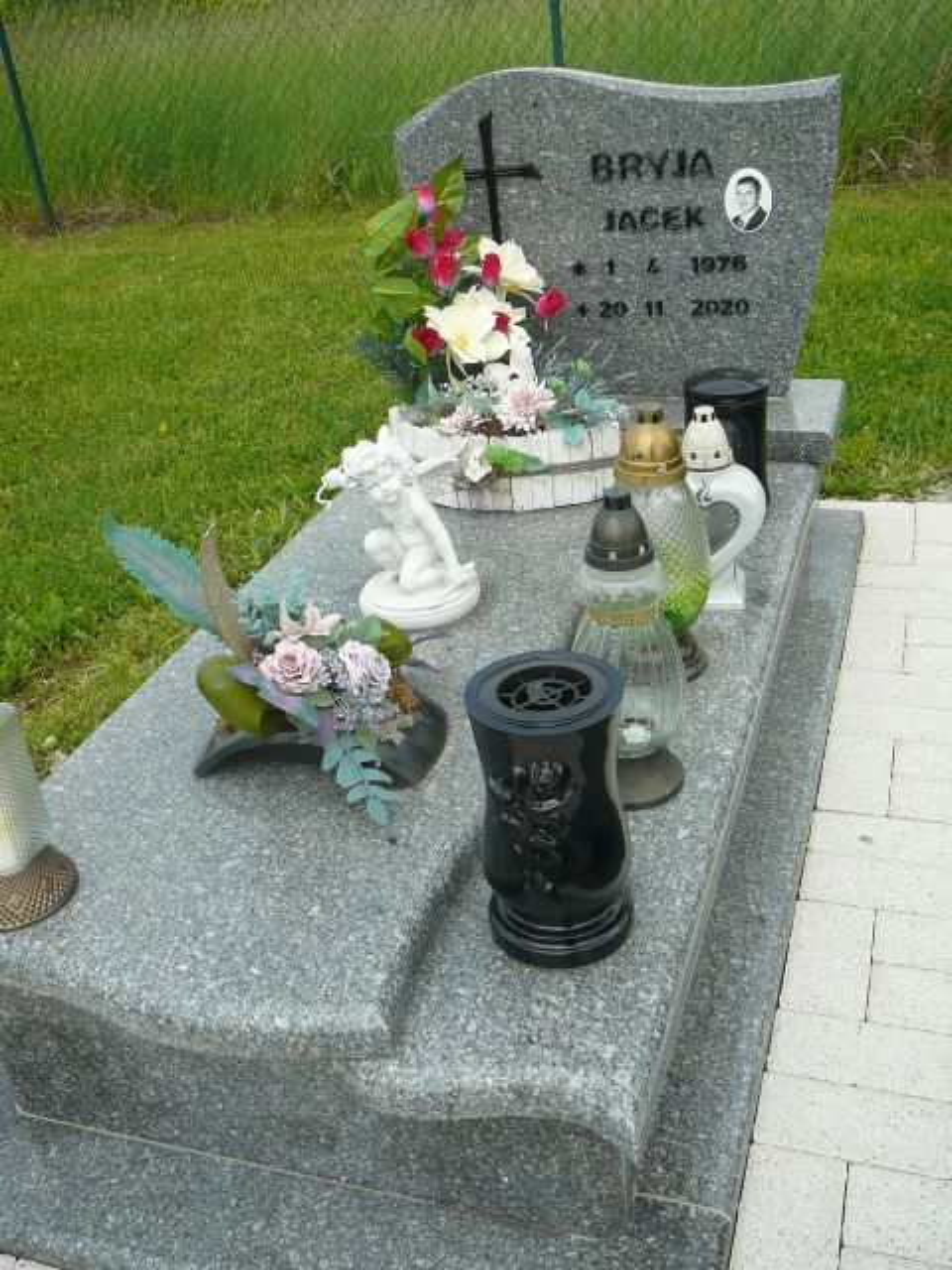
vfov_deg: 52.6
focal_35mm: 35
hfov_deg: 40.7
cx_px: 476
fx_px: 1283
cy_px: 635
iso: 80
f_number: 2.8
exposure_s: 1/1000
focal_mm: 5.2
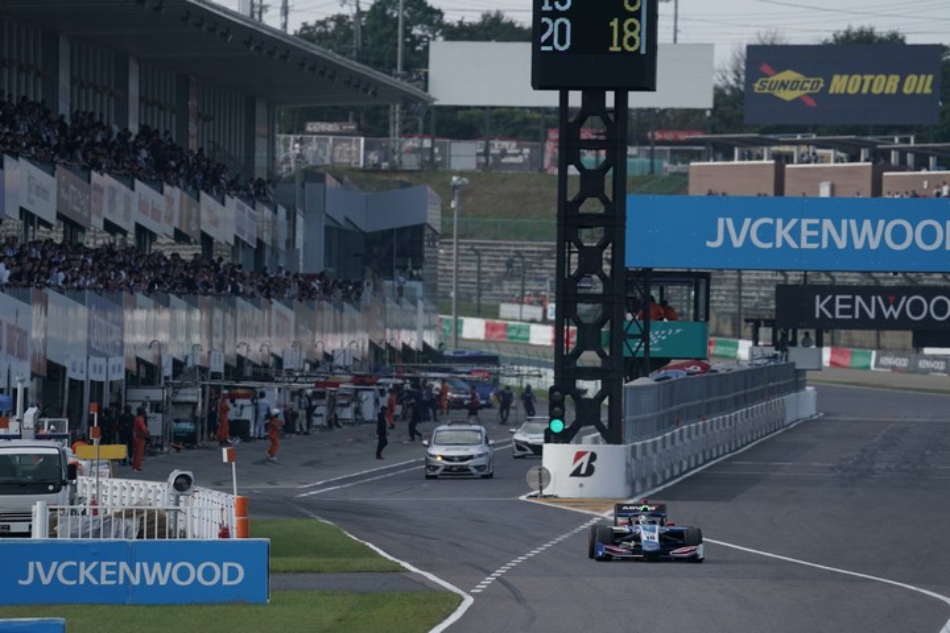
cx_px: 475
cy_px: 316
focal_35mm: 600
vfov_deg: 2.3
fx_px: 15832
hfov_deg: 3.4
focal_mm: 600
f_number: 8
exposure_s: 1/640
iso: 320
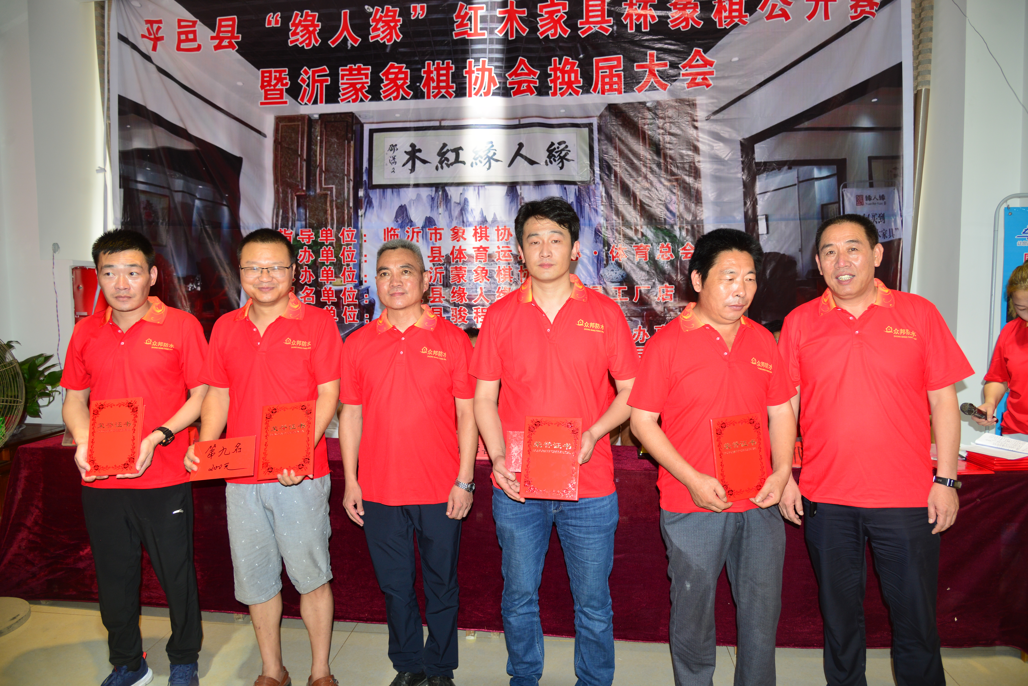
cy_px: 343
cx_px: 514
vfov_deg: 53.2
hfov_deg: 73.7
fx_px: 686
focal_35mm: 24
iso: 400
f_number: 4
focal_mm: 24
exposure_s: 1/60
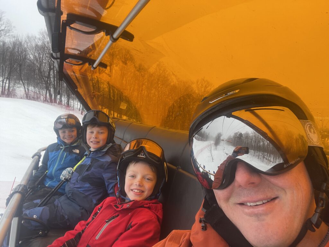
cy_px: 124
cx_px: 164
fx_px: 219
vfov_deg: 58.9
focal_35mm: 23
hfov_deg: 73.9
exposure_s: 1/122
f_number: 2.2
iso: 25
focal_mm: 2.71
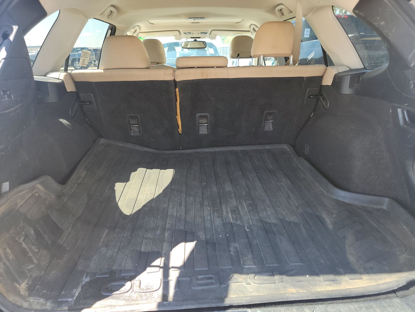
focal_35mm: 24
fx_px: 288
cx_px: 208
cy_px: 156
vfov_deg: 56.8
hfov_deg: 71.6
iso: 71
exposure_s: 1/59
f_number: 1.8
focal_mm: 6.7
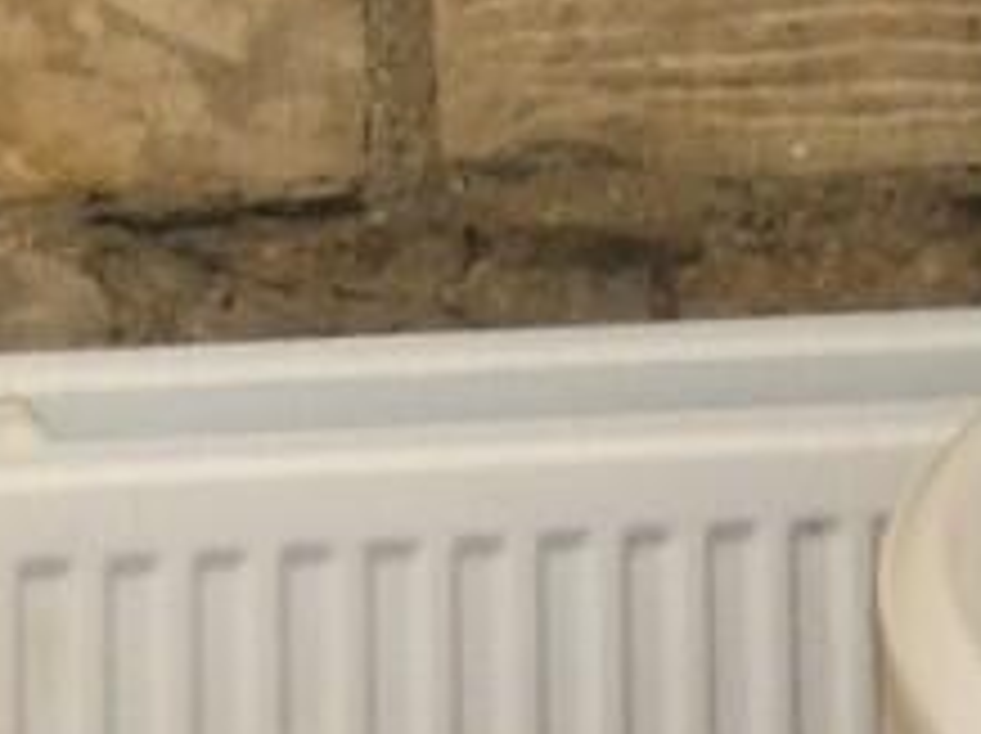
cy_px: -905
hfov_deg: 20.1
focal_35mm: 94
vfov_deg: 12.8
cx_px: -40
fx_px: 2661
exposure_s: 1/60
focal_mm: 3.6
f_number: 2.8
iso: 320
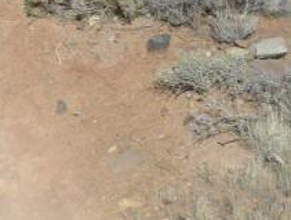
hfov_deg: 13.0
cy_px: 21
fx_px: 1179
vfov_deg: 10.6
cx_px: -204
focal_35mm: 140
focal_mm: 6.6
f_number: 10
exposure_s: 1/137
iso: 90
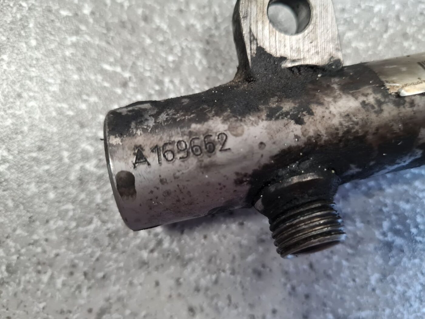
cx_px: 212
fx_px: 319
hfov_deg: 67.3
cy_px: 160
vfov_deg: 53.1
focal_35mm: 26
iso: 320
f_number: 1.8
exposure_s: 1/50
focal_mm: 5.4
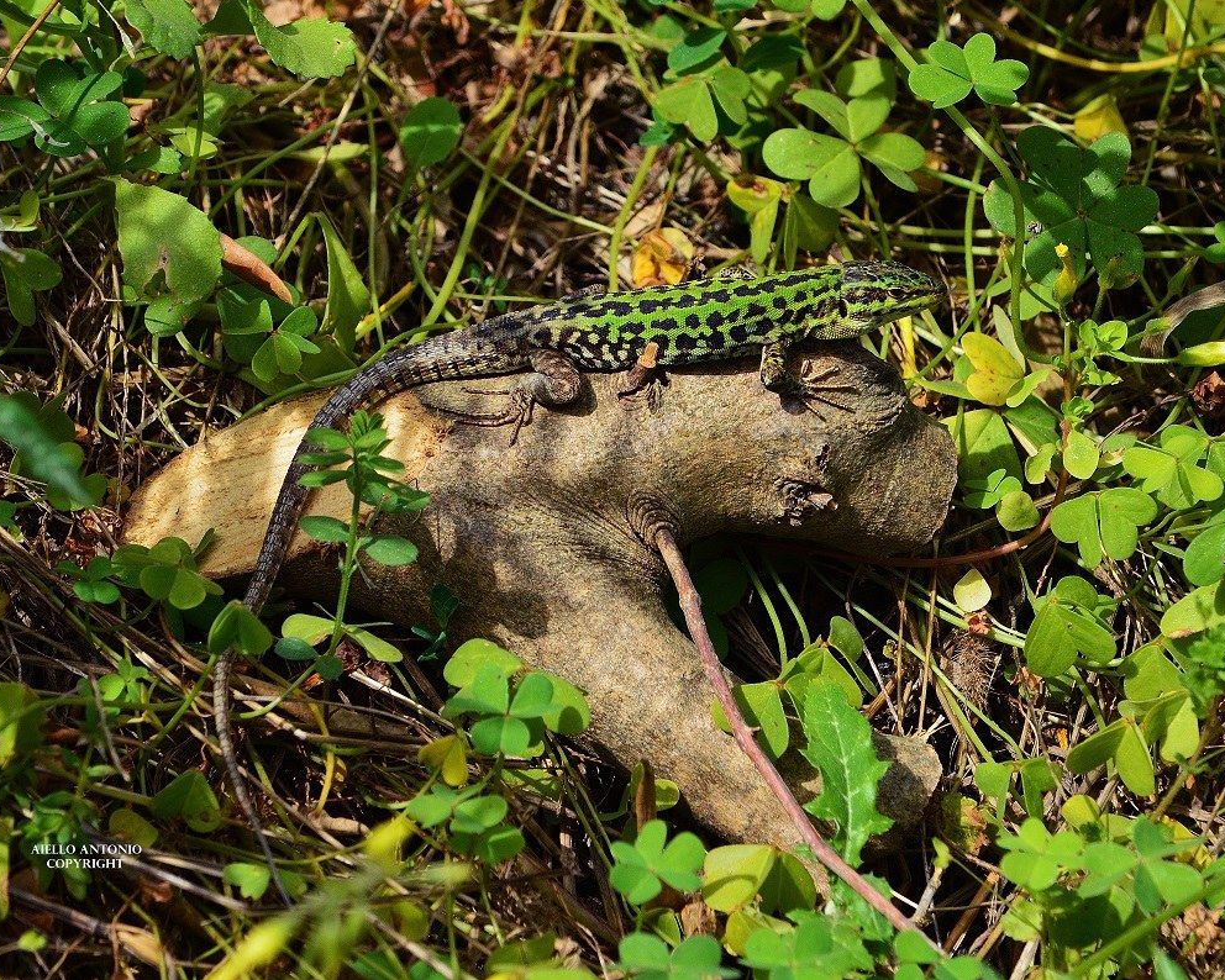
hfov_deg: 6.9
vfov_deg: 5.5
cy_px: 491
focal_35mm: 281
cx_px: 648
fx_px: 10174
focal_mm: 165
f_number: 11
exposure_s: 1/400
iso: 400
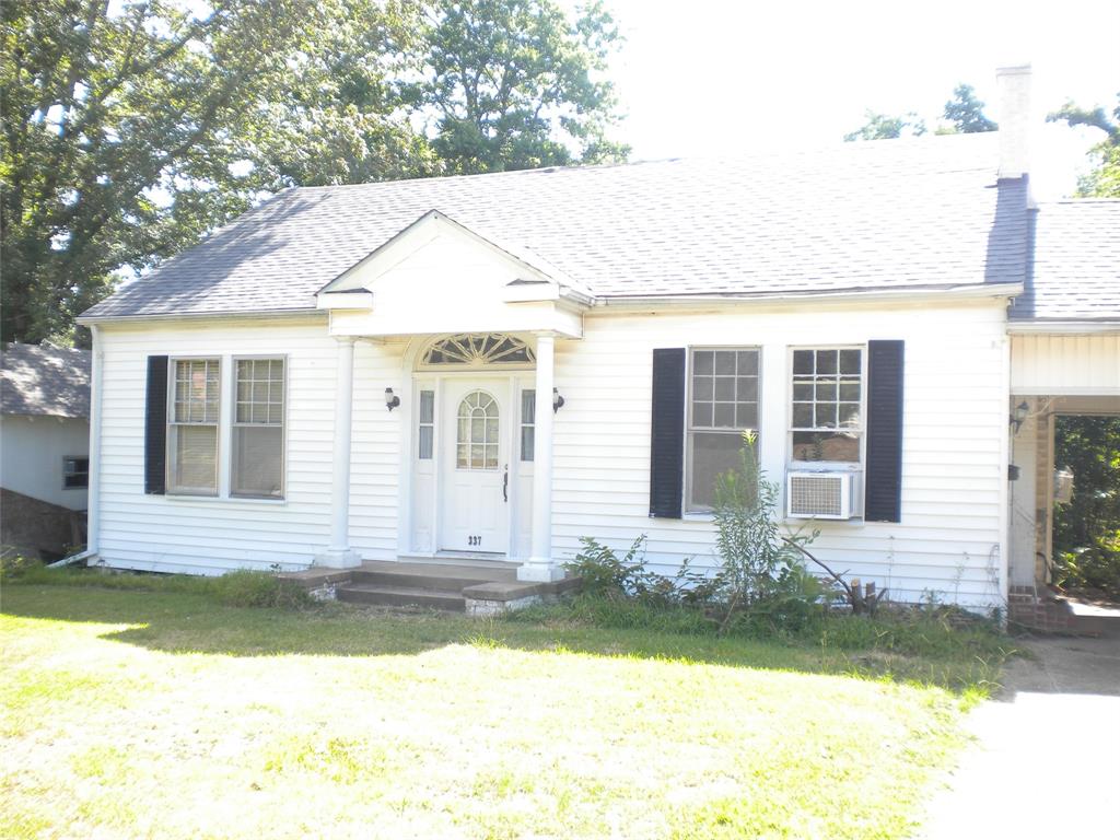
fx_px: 1132
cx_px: 560
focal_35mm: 35
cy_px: 420
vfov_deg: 40.7
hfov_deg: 52.6
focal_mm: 6.3
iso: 80
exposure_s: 1/272
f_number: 4.6
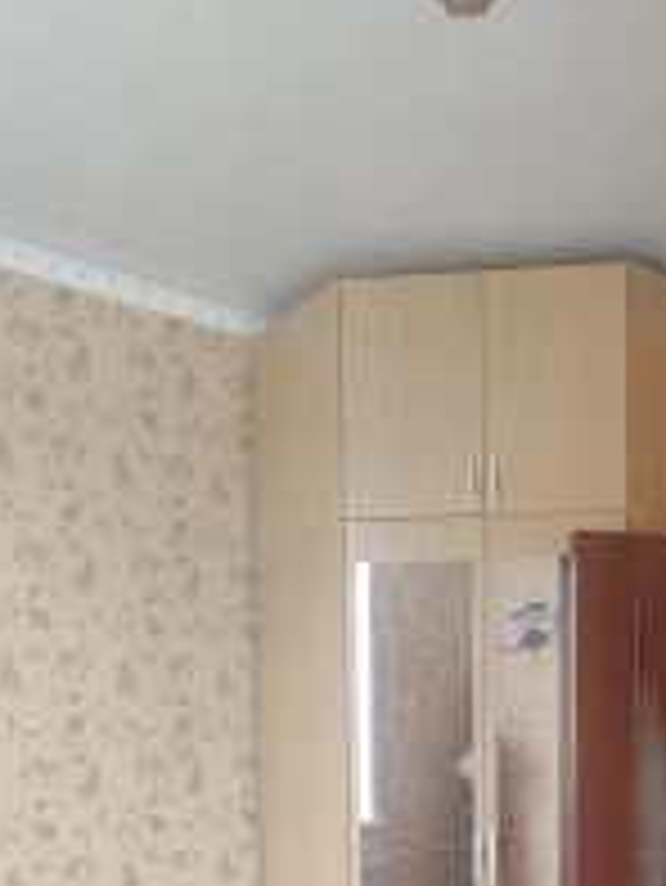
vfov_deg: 44.8
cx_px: 410
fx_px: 974
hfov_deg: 37.6
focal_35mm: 38
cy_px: 787
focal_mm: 1.65
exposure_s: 1/50
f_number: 2.2
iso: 293
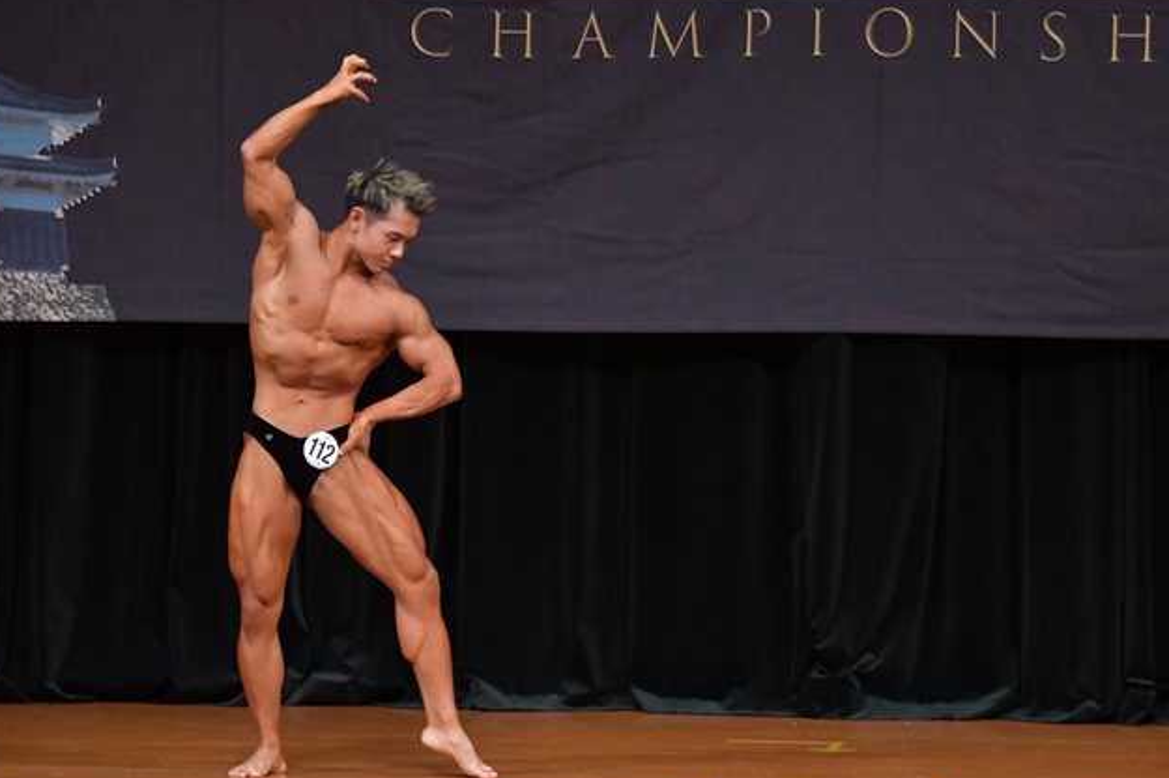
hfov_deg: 7.4
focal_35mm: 279
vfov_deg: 4.9
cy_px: 352
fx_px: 9055
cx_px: 459
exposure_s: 1/400
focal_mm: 150
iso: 4000
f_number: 5.6
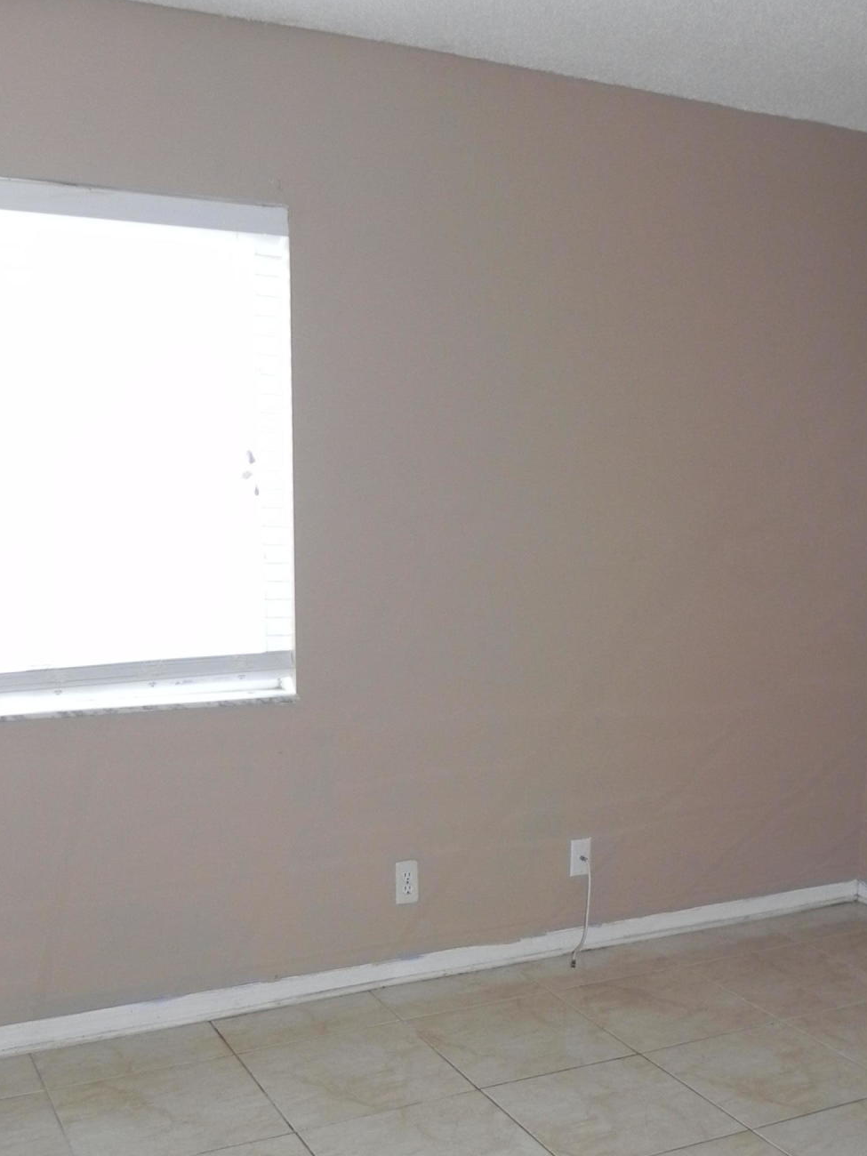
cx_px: 508
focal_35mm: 40
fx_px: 1336
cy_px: 758
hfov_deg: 35.9
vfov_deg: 46.2
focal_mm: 4.6
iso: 200
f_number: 2.8
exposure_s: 1/30
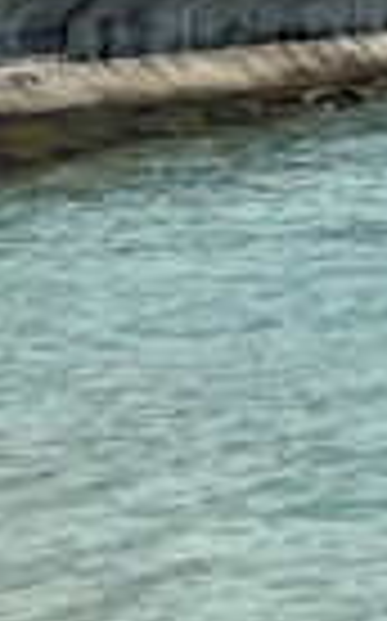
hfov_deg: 5.5
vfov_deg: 9.2
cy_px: -855
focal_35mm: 204
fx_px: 3450
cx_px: 1652
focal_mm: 5.1
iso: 50
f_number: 1.6
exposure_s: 1/9091
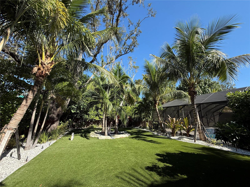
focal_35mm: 14
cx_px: 125
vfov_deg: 85.7
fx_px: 101
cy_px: 94
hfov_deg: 102.1
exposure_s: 1/789
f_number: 2.2
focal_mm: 2.22
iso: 64
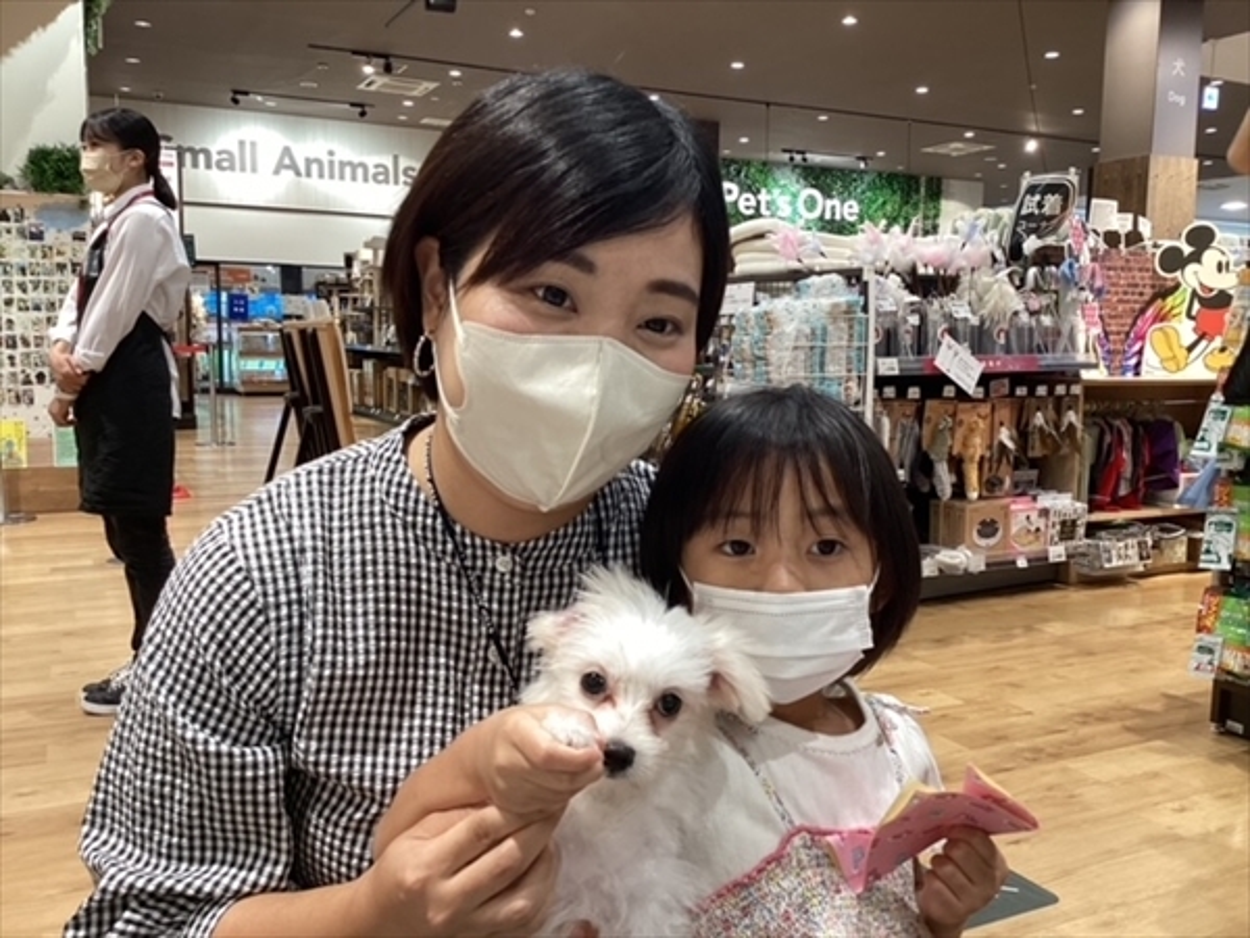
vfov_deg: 45.4
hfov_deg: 58.4
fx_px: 1119
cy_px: 469
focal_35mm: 31
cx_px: 625
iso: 100
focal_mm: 3.3
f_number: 2.4
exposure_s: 1/50
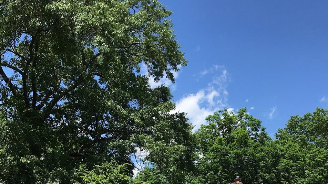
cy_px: 261
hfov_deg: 40.6
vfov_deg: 20.6
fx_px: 443
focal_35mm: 51
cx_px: 180
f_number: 2.2
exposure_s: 1/1350
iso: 25
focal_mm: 4.15
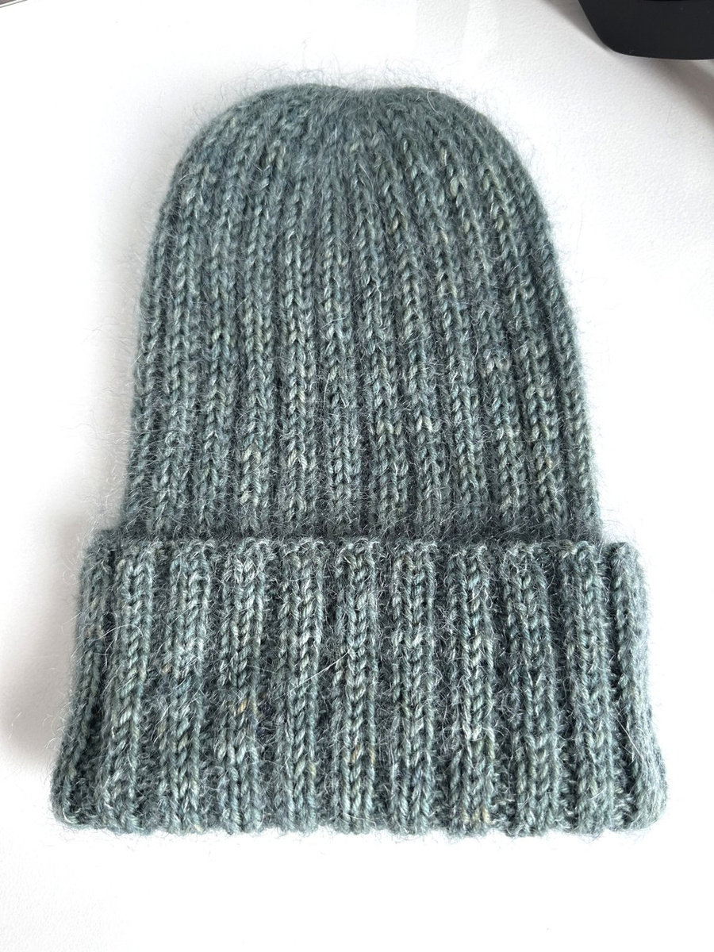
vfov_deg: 71.6
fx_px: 660
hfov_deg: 56.8
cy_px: 476
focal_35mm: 24
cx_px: 357
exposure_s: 1/121
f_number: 1.78
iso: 125
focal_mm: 6.86
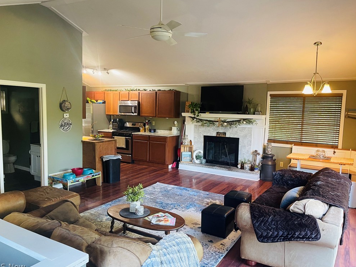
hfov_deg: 65.3
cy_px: 134
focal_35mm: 27
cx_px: 173
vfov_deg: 51.4
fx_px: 278
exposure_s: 1/60
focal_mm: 5.1
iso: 320
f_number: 1.6
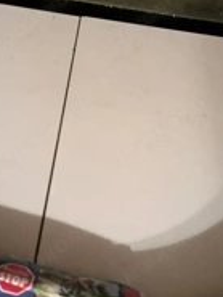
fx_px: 463
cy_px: 110
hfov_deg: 27.1
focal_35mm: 54
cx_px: 101
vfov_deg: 35.3
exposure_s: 1/25
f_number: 1.89
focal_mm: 5.43
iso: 678
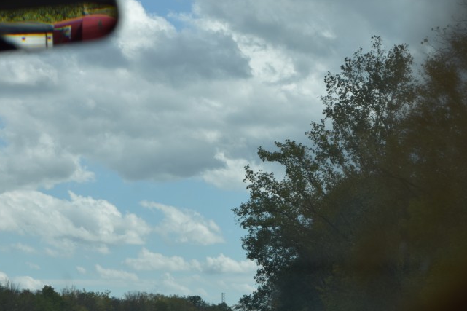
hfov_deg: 15.5
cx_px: 153
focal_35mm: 132
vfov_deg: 10.4
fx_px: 1709
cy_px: 192
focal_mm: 55
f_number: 5.6
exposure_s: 1/1250
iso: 200
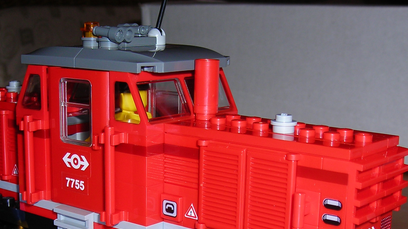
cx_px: 146
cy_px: 208
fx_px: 747
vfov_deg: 17.2
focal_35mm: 69
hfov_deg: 30.4
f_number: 3.2
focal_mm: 6.3
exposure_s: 1/60.1
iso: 50
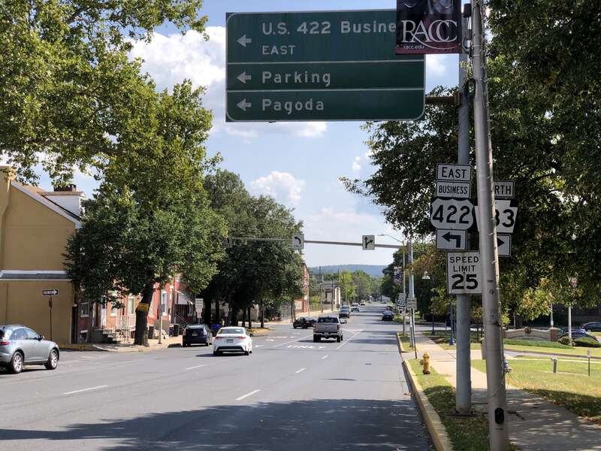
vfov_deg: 28.0
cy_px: 226
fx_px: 903
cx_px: 300
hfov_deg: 36.8
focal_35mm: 52
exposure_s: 1/759
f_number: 2.4
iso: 16
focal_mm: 6
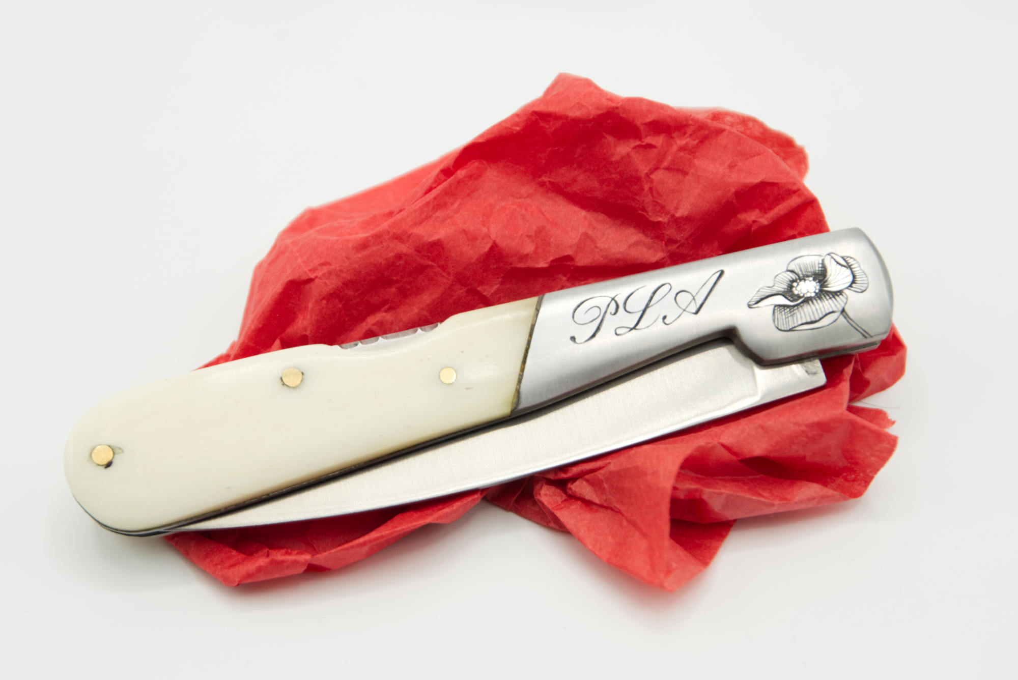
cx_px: 509
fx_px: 4456
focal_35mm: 158
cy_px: 340
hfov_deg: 13.0
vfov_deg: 8.7
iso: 100
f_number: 10
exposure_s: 1/10
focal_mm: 105
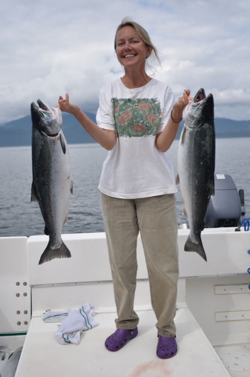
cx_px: 125
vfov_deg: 53.2
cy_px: 188
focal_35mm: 36
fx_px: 376
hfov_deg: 36.8
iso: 200
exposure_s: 1/4000
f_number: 2.8
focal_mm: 24
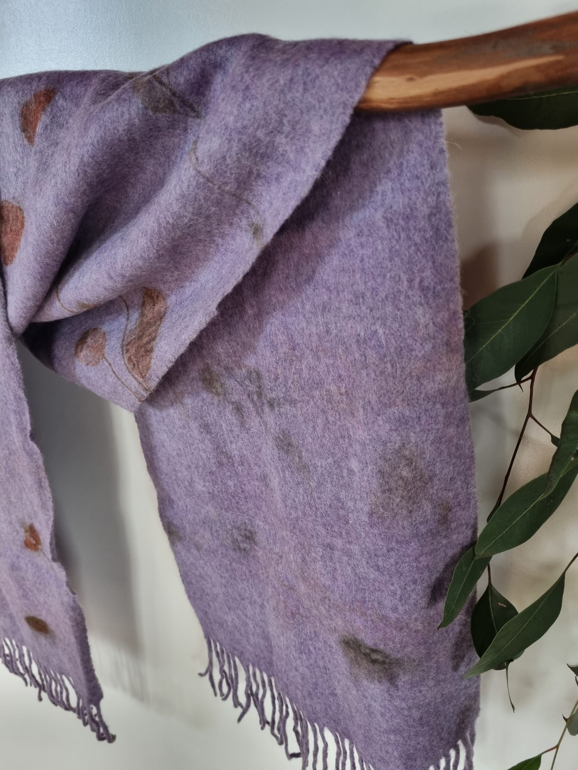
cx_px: 289
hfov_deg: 53.1
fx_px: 579
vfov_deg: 67.3
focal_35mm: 26
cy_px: 385
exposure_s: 1/100
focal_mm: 5.4
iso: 250
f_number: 1.8
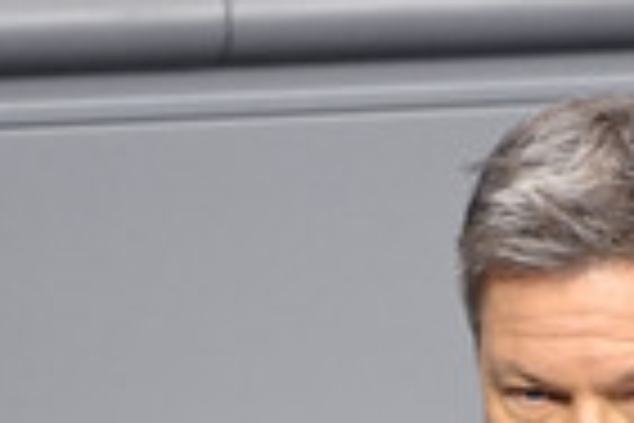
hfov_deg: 1.3
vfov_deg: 0.9
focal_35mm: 1540
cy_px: 670
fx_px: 27119
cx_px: 600
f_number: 5.6
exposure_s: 1/250
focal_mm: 480
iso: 10000
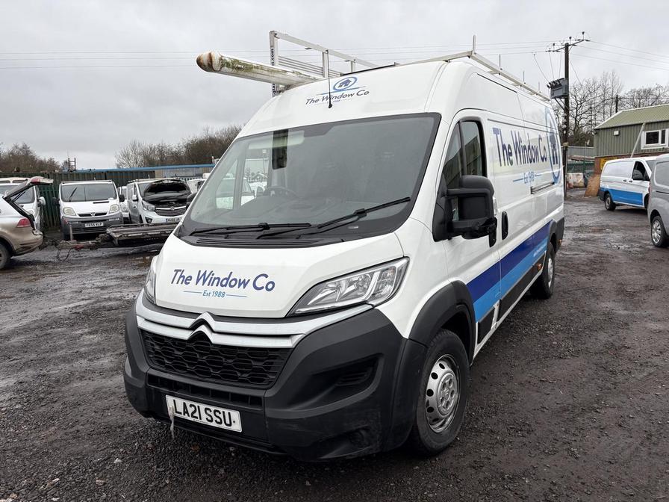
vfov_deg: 53.1
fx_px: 502
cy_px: 251
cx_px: 334
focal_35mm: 26
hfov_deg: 67.3
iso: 50
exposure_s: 1/1081
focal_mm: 5.96
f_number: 1.6
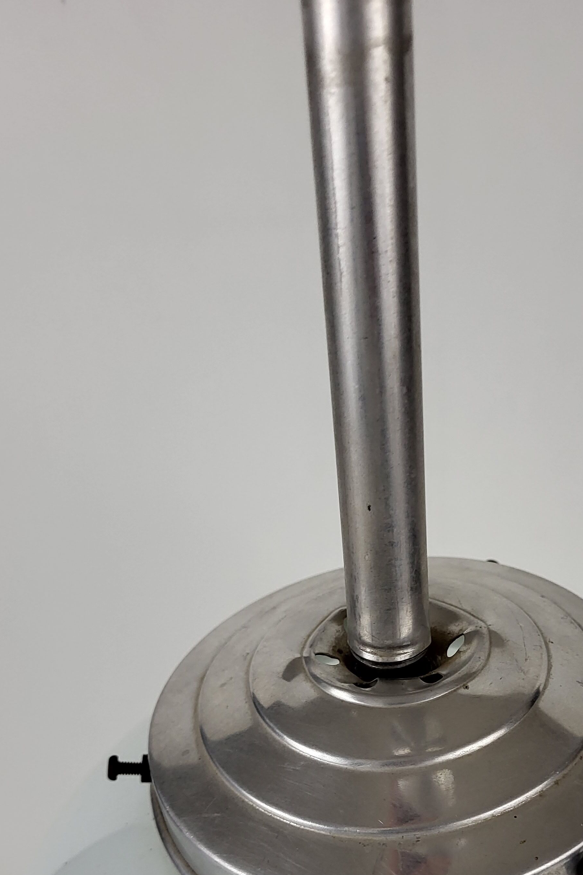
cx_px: 411
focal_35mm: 40
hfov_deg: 33.0
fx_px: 971
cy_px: 636
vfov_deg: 47.0
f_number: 1.8
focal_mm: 5.4
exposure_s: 1/100
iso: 160
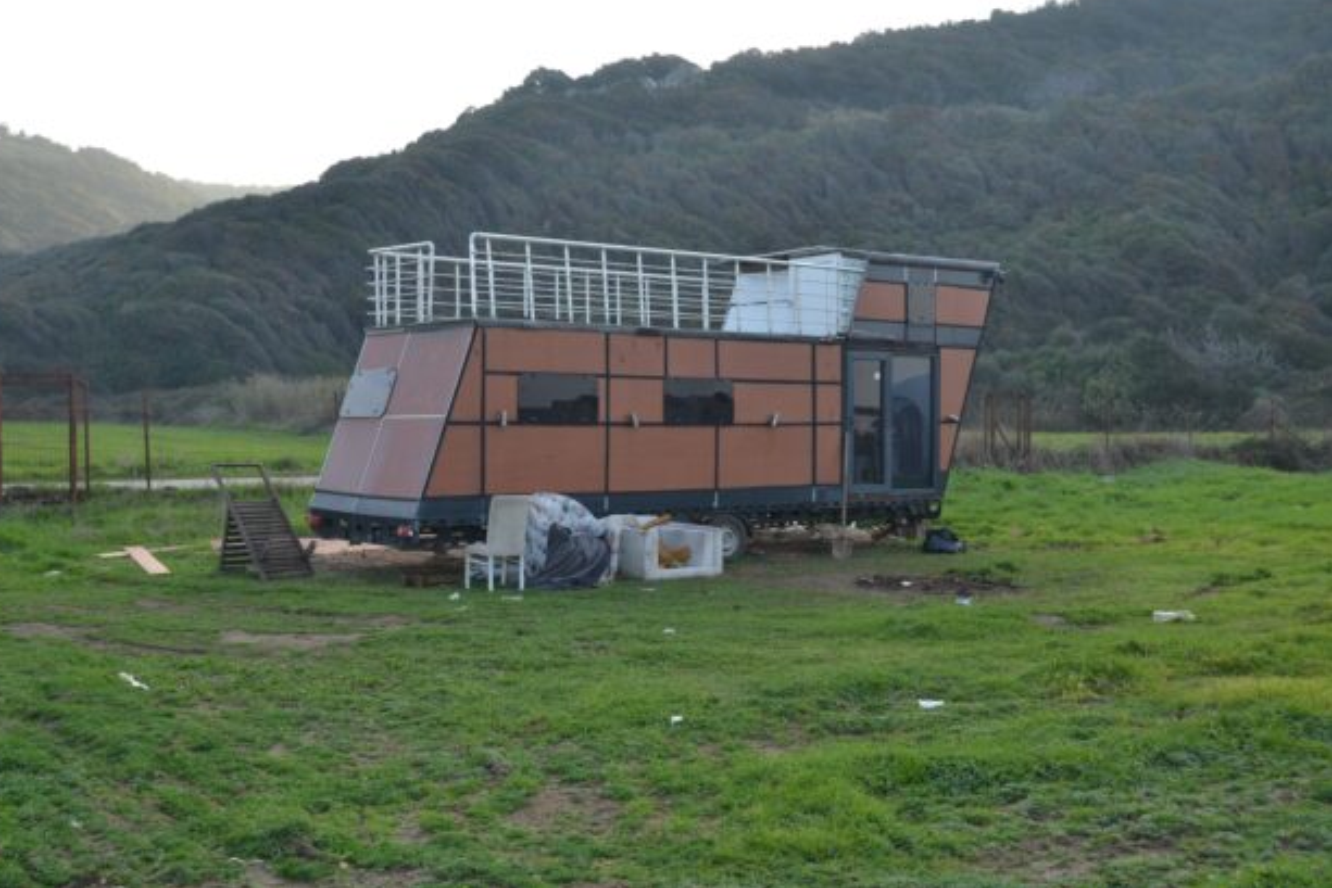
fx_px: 1369
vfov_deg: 36.0
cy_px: 436
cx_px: 652
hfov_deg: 51.9
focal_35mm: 37
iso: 100
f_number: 6.3
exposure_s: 1/160
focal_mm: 24
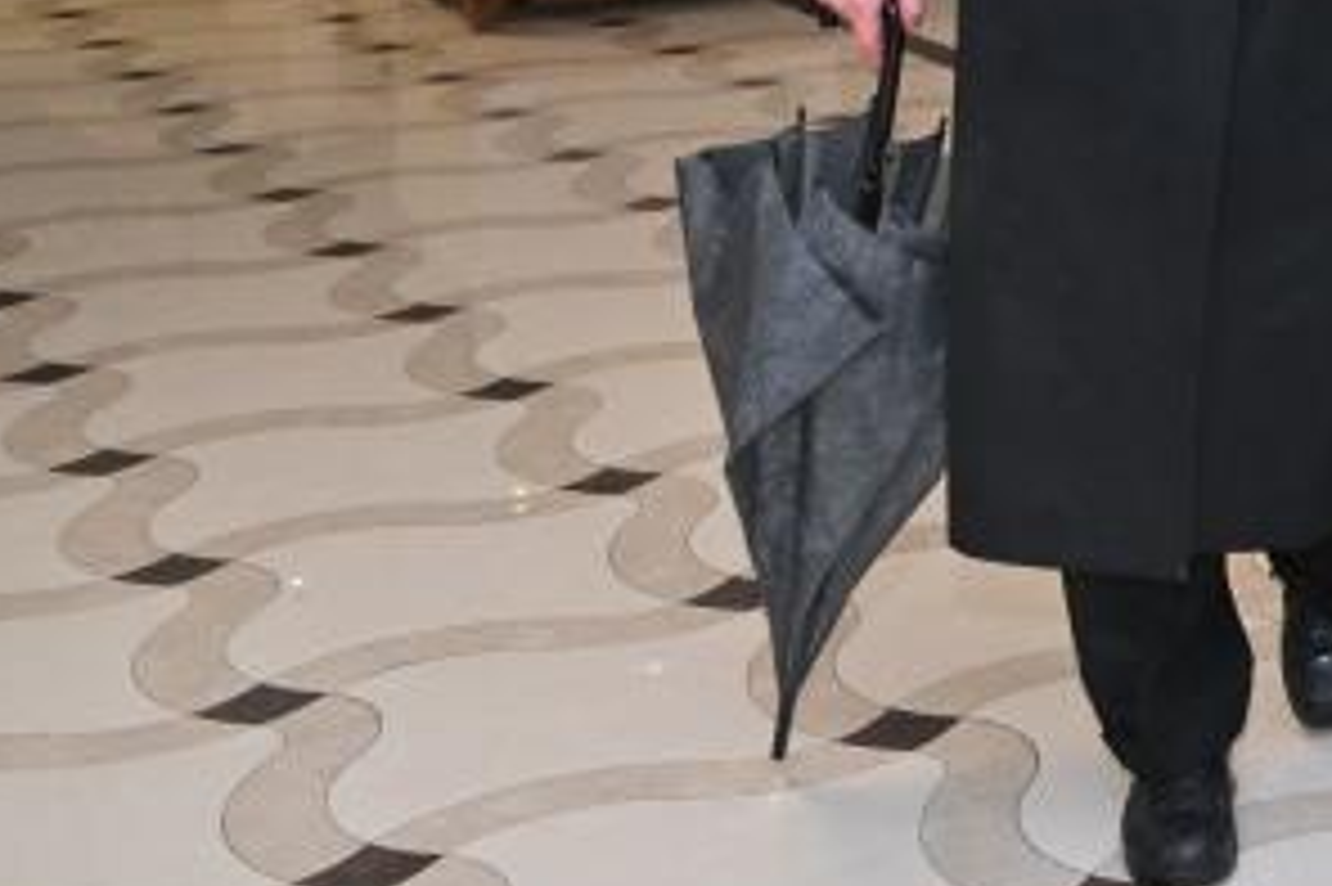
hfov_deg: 21.5
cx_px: 1850
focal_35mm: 83
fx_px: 3069
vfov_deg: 15.7
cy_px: -250
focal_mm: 24
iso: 500
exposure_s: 1/200
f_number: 4
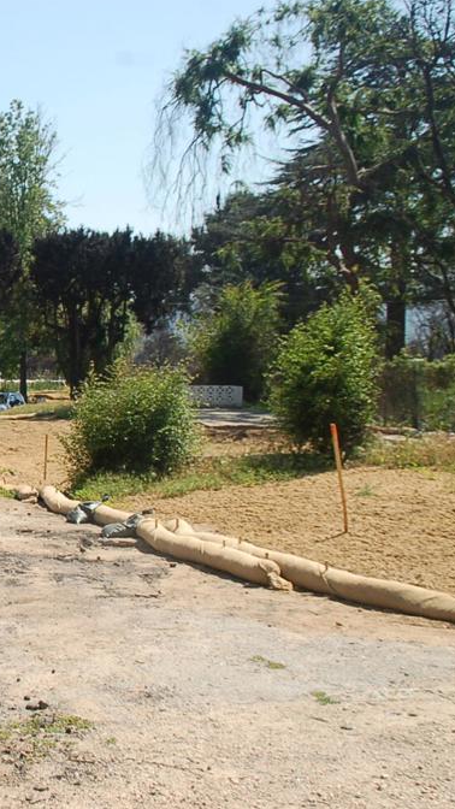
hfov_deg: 18.7
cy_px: 401
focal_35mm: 60
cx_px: -135
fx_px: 1283
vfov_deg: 35.0
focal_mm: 25
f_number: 9
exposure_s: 1/320
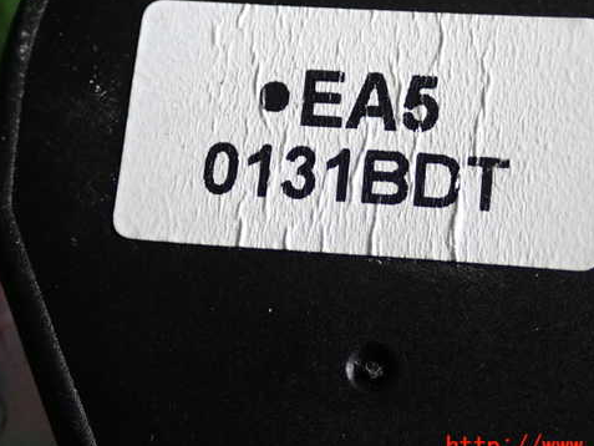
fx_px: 1339
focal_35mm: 78
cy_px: 183
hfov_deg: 25.0
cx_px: 354
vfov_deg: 18.9
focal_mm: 11.09
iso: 200
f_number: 3.6
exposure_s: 1/60
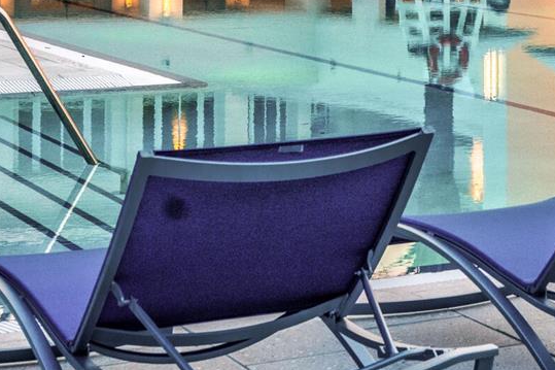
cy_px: -210
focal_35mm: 133
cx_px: 686
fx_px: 2050
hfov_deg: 14.8
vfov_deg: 9.9
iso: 640
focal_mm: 35
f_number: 8
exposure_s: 1/100
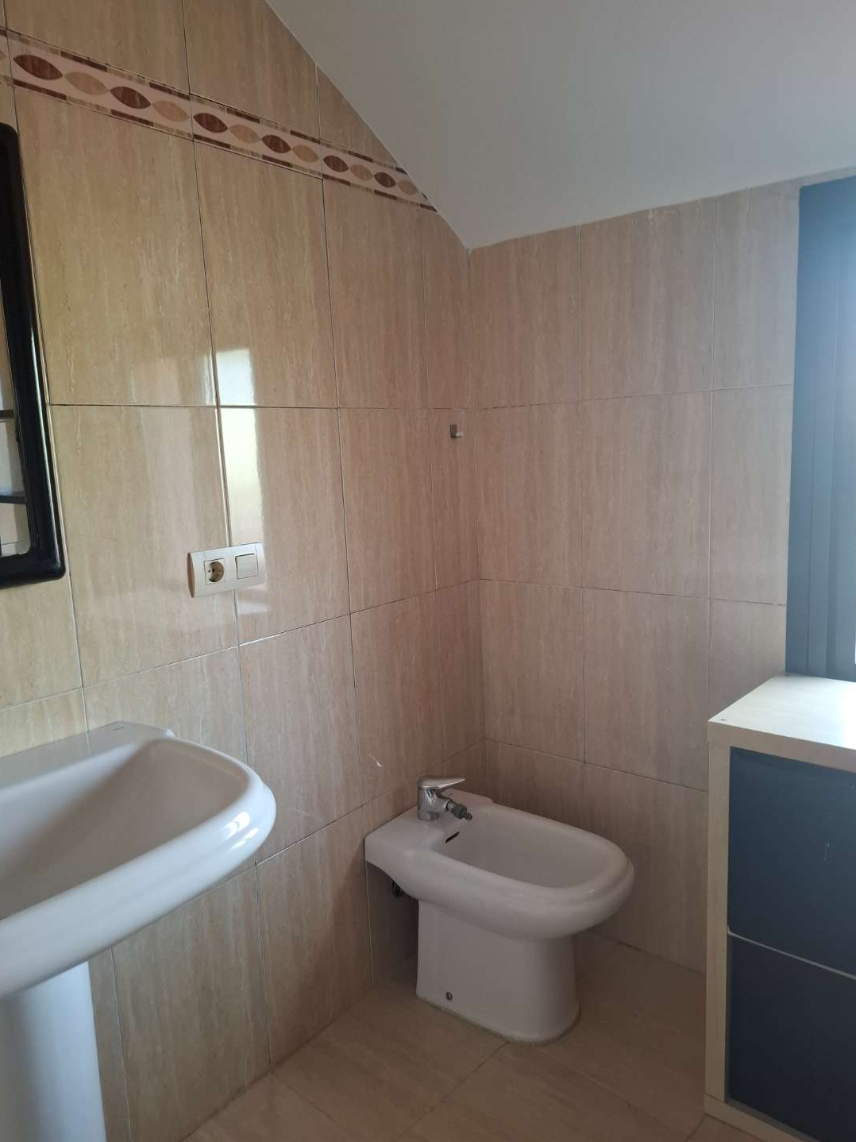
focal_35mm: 24
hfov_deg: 56.8
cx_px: 431
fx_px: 792
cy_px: 557
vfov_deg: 71.6
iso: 250
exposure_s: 1/100
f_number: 1.8
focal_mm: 5.54
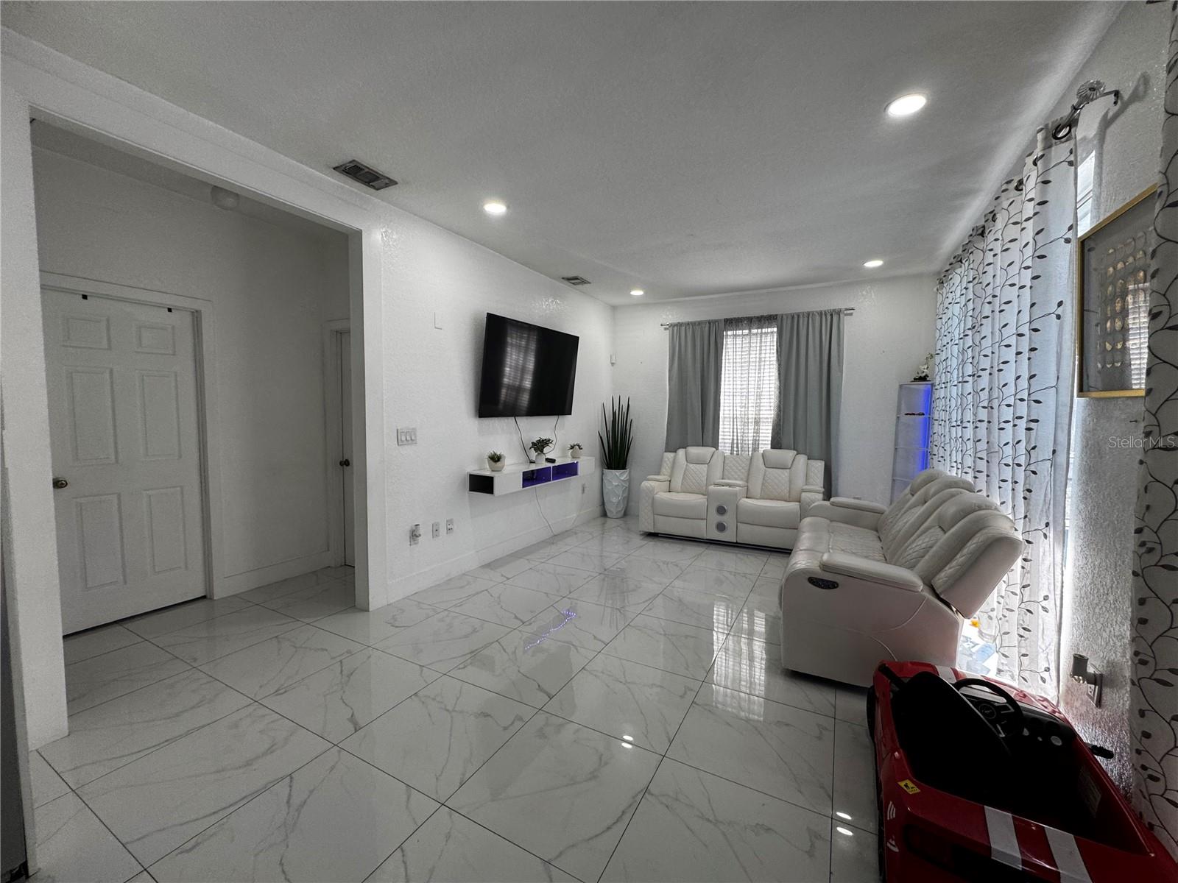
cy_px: 442
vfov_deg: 85.7
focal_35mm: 14
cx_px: 589
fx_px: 476
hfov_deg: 102.1
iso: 80
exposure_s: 1/120
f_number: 2.2
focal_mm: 2.22
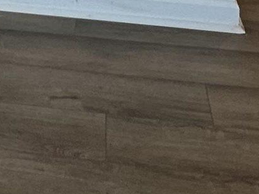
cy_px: -352
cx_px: -28
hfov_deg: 18.2
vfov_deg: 10.7
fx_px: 778
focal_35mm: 104
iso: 64
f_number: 2.2
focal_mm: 2.22
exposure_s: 1/120
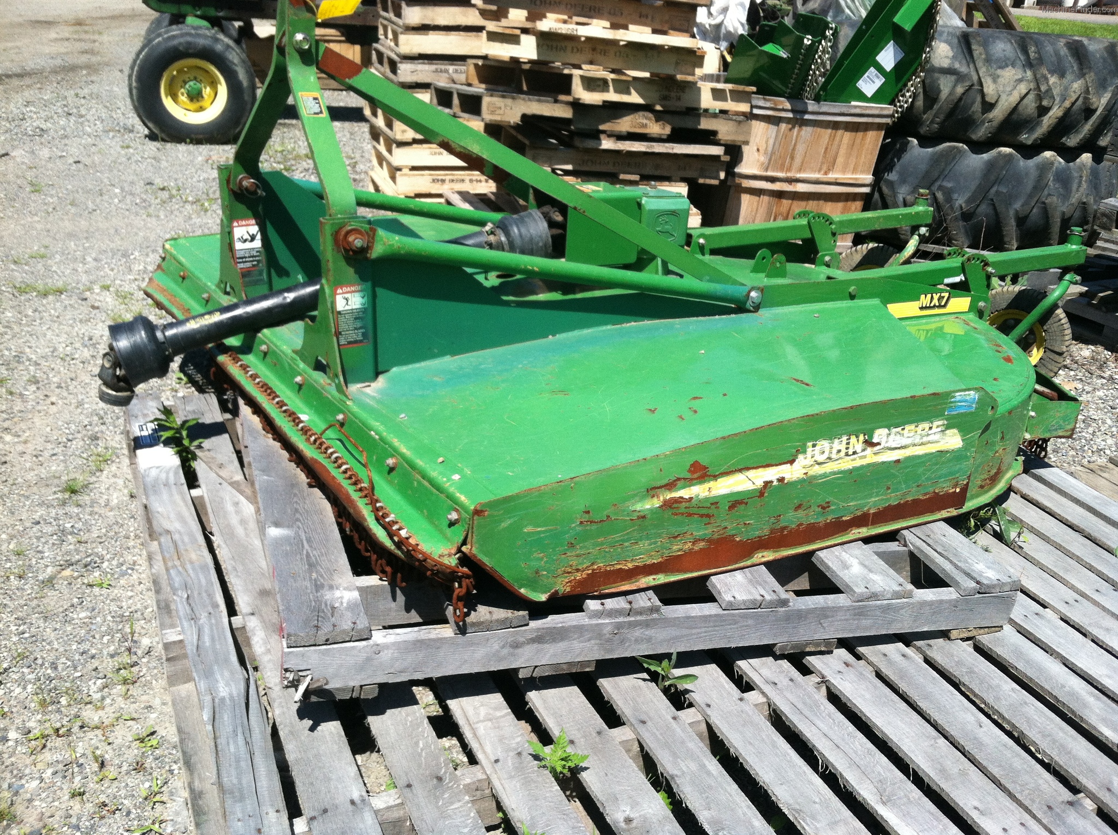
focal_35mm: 35
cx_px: 559
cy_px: 418
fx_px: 1129
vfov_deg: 40.6
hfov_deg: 52.7
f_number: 2.8
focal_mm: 3.85
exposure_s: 1/1200
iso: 80
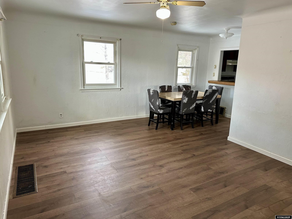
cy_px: 110
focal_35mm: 24
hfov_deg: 71.6
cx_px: 146
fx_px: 202
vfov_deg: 56.8
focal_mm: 6.86
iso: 250
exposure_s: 1/60
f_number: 1.78
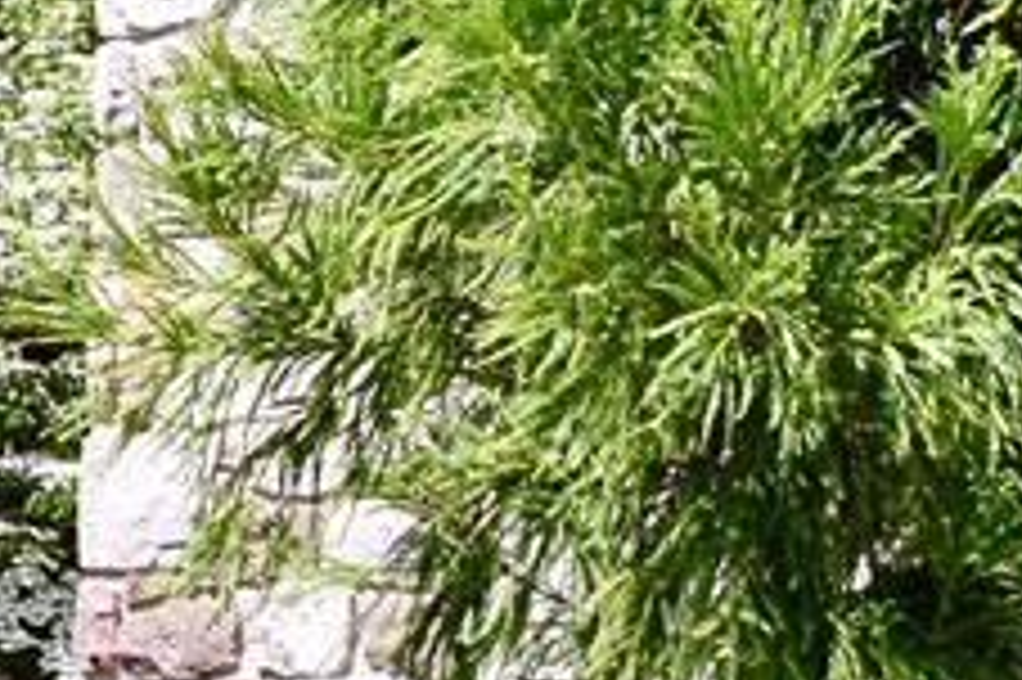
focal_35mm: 228
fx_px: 6477
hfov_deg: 8.9
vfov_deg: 6.0
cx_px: -158
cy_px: 540
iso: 200
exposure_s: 1/320
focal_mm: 23
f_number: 9
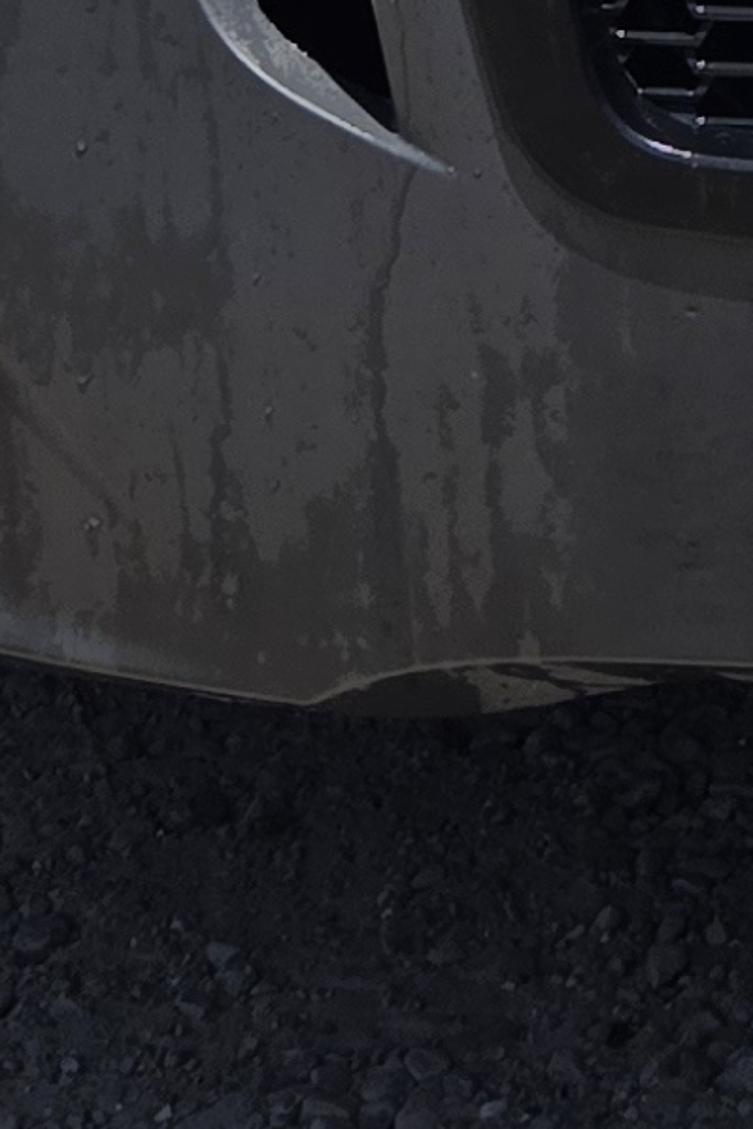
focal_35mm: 160
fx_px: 5017
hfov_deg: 7.9
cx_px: 1853
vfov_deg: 11.0
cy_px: -1482
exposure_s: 1/2371
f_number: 1.8
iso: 25
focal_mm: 5.4
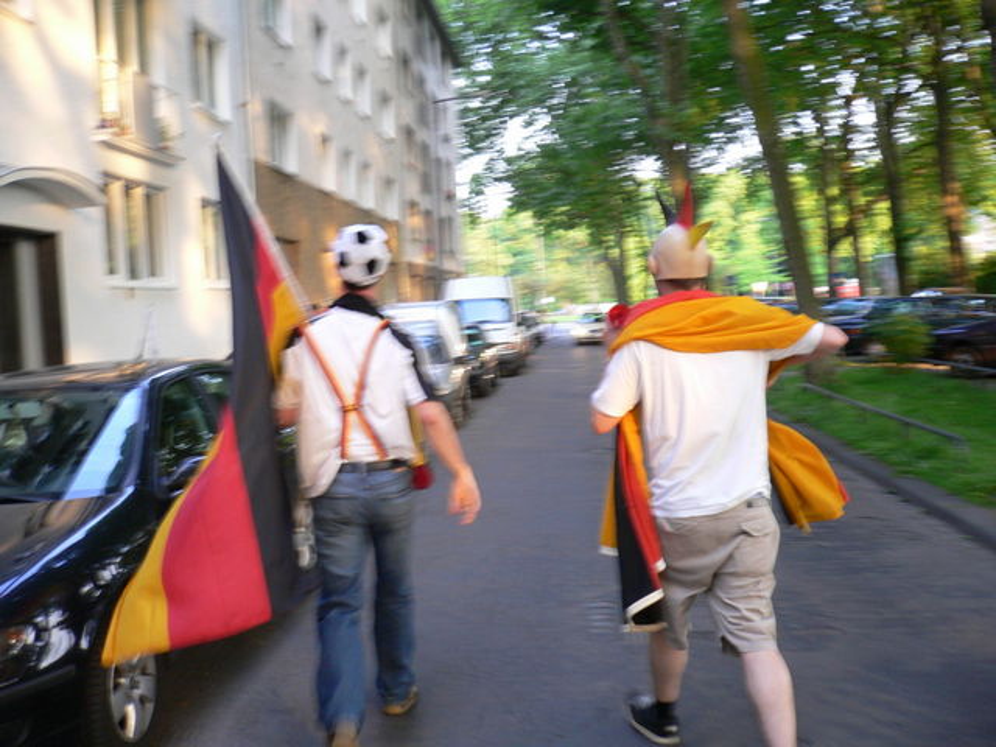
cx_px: 498
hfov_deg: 52.6
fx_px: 1007
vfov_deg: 40.7
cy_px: 374
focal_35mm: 35
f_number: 2.8
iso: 100
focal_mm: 5.8
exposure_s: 1/30
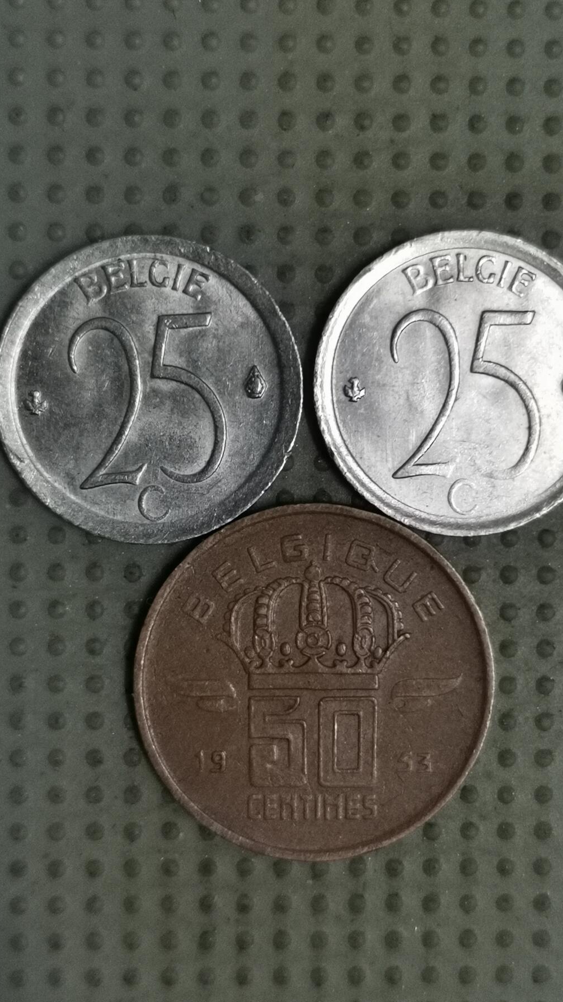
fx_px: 1513
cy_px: 500
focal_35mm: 57
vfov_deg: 36.6
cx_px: 301
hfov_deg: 21.1
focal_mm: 4.75
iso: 200
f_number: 1.8
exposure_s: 1/36
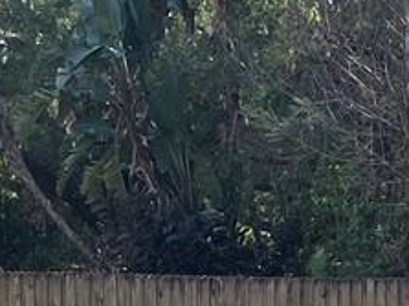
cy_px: 588
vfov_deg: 7.1
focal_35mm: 201
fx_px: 2374
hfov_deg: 9.2
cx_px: 855
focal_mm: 3.99
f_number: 1.8
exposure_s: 1/342
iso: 32
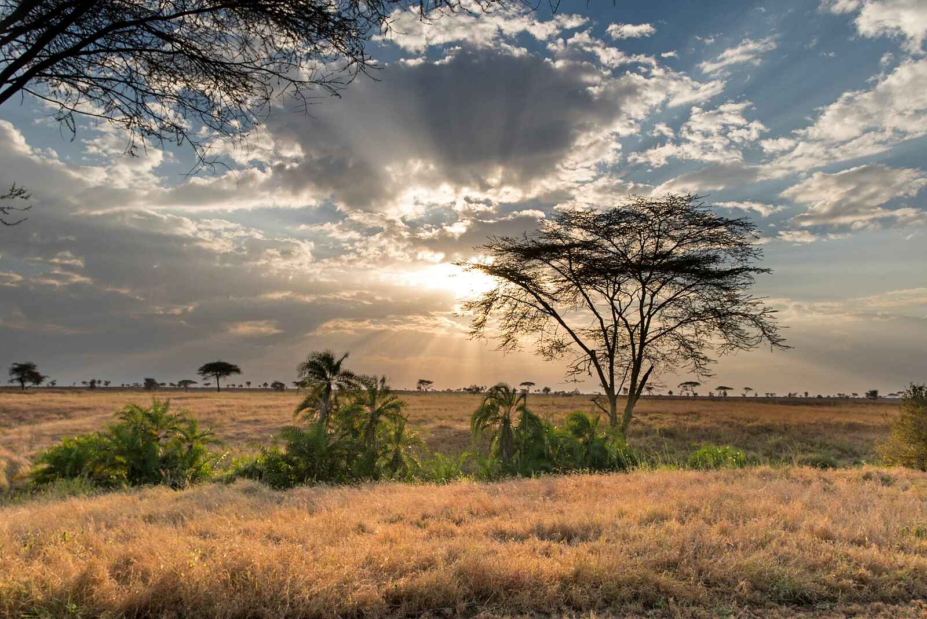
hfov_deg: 63.6
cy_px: 310
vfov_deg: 45.0
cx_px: 464
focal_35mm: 29
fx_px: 747
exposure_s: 1/200
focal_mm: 29
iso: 100
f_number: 9
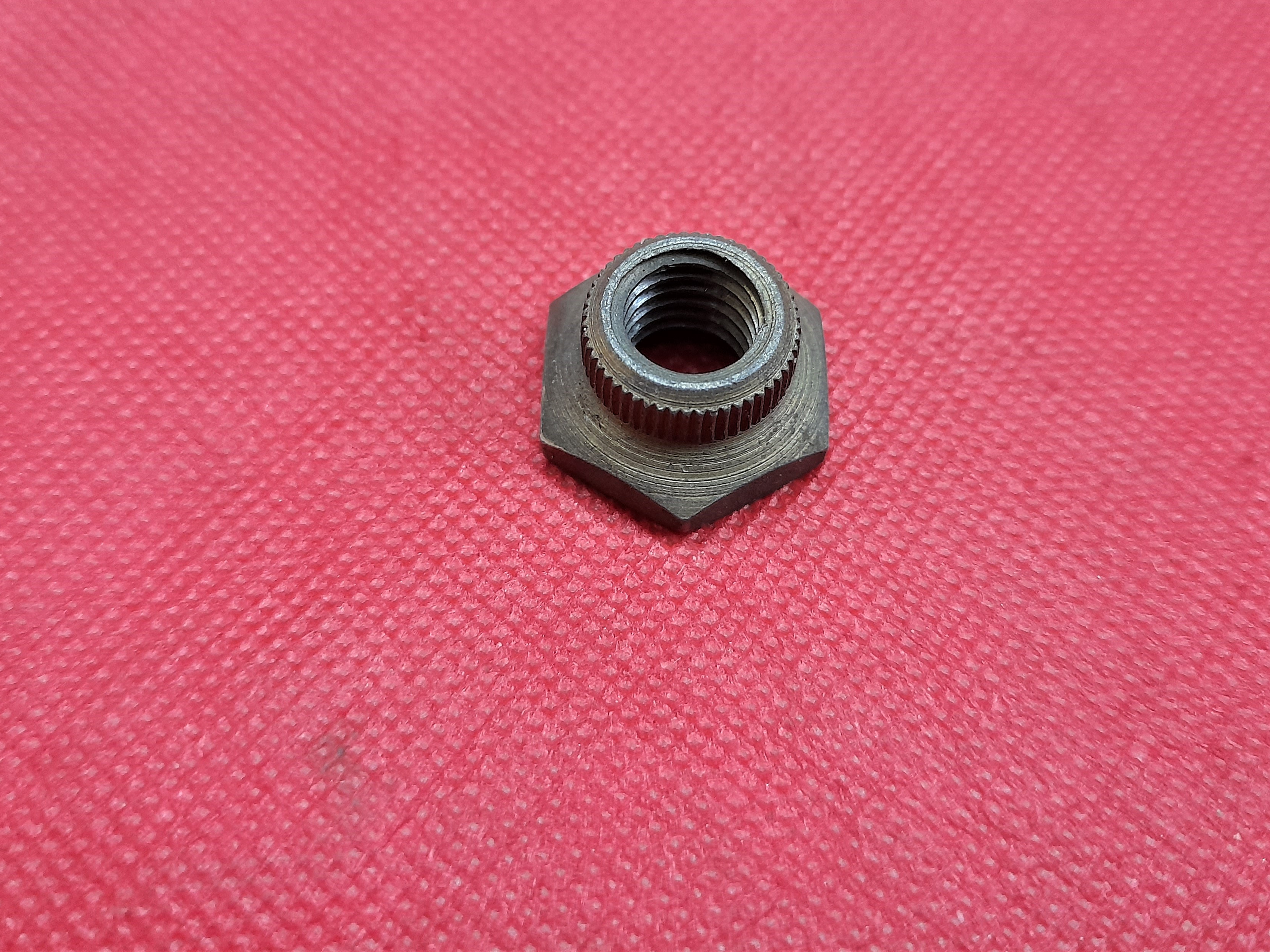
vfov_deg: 46.6
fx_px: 1101
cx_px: 650
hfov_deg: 60.0
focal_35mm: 30
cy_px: 385
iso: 400
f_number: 2
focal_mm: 4.6
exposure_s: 1/25
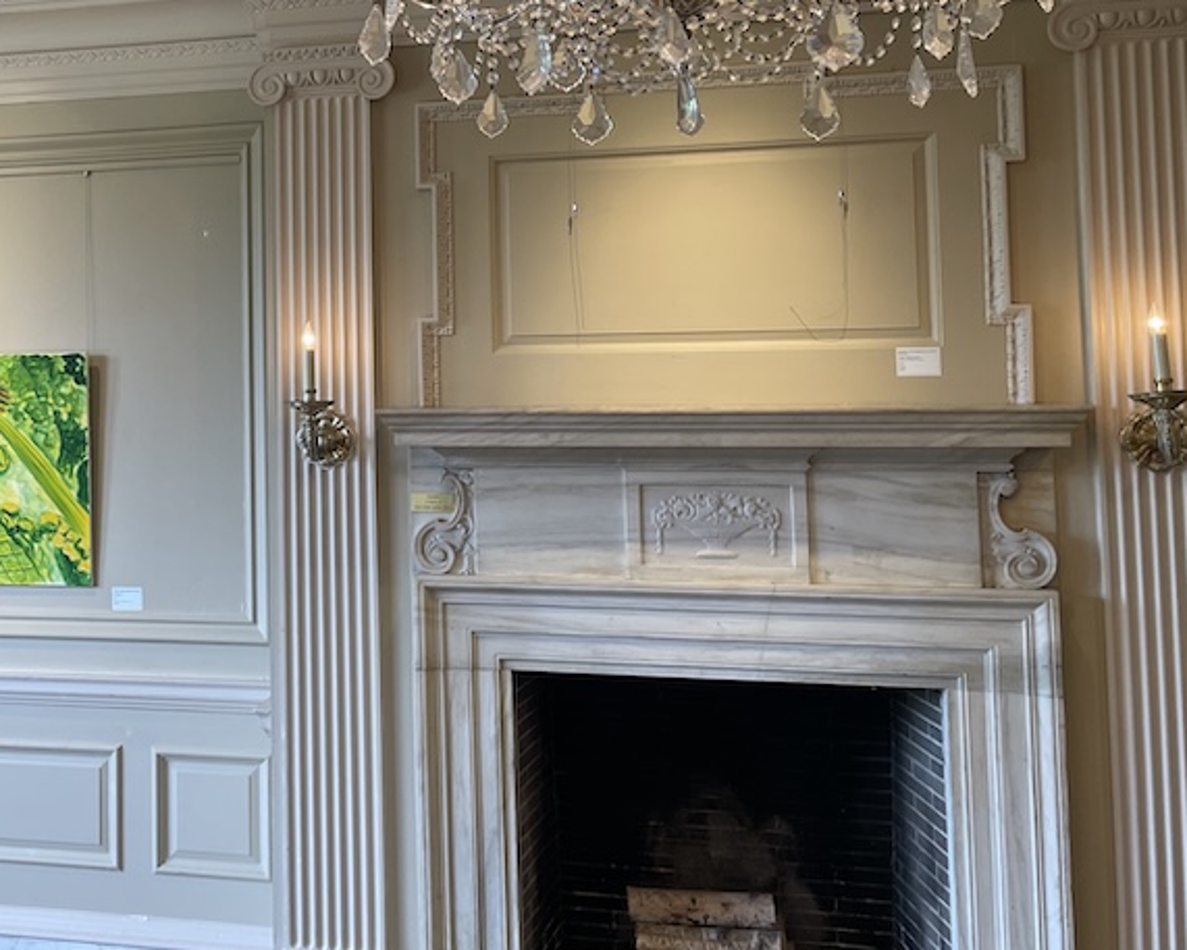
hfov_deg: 44.7
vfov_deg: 37.0
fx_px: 1405
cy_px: 336
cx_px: 343
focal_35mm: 40
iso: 80
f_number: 1.6
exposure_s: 1/120
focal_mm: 4.2
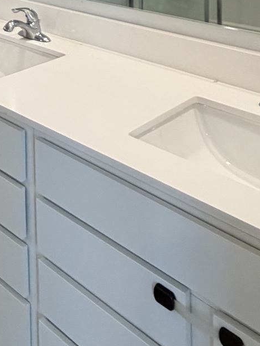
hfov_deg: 26.8
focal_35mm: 52
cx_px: 12
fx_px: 521
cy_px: -105
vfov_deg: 29.5
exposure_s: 1/120
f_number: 2.2
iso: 250
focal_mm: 2.22
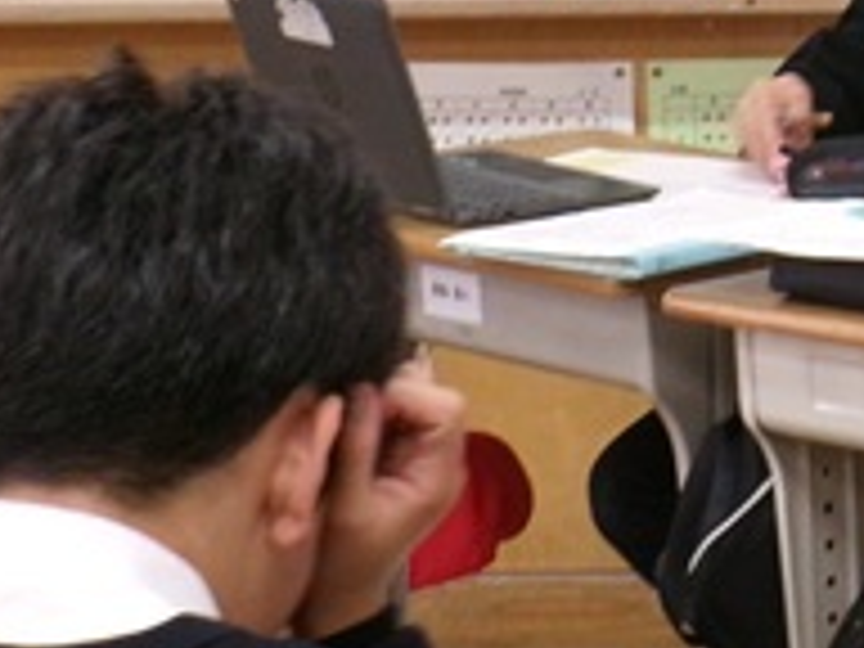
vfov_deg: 6.2
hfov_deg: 8.2
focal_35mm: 238
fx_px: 5940
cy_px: -112
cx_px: 1048
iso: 626
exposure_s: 1/34
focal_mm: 16.9
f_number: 5.8
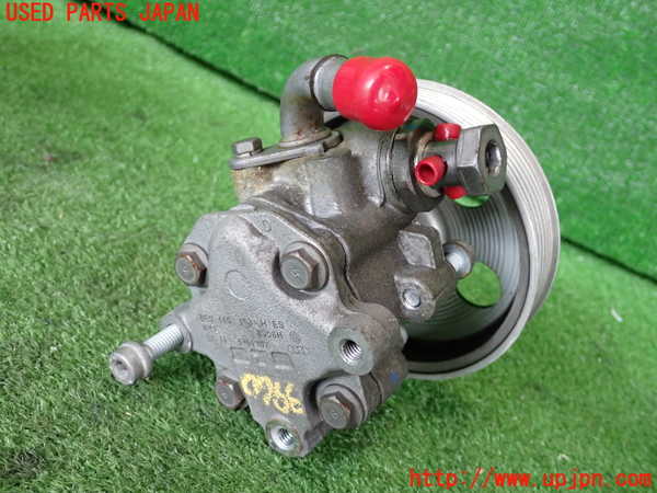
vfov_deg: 39.7
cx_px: 328
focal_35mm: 36
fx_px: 683
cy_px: 246
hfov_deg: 51.4
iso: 500
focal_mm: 6.37
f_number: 2.5
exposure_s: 1/40
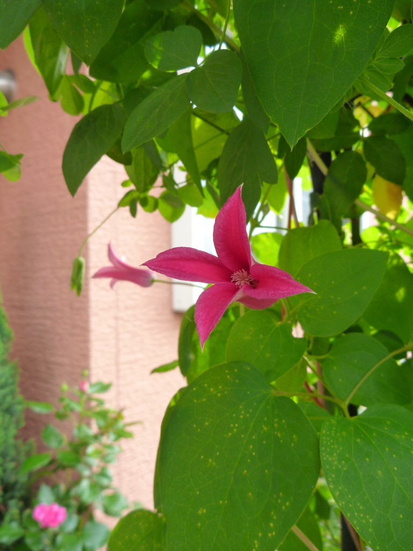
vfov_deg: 63.4
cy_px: 276
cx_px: 206
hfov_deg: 49.7
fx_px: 445
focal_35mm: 28
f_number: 3.3
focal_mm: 4.9
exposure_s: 1/60
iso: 125
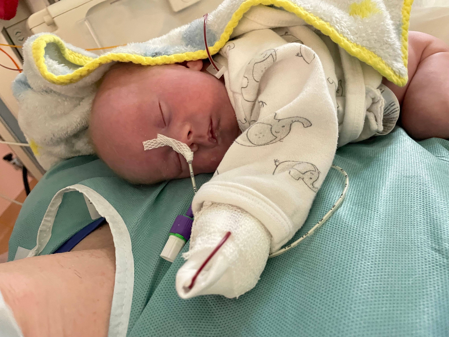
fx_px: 337
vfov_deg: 53.1
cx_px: 224
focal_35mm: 26
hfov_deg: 67.3
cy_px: 168
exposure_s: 1/30
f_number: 1.6
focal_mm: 4.2
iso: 640
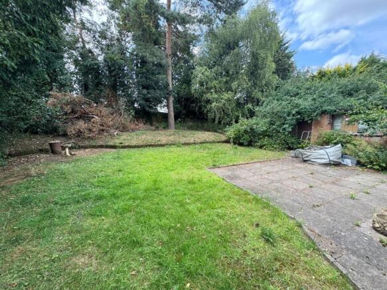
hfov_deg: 102.1
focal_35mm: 14
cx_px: 194
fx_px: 156
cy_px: 145
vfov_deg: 85.7
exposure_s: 1/227
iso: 40
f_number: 2.2
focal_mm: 2.22
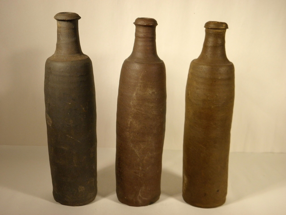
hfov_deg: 38.2
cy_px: 108
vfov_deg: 29.1
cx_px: 143
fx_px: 413
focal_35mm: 50
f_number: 4
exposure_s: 1/50
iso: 125
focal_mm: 9.1
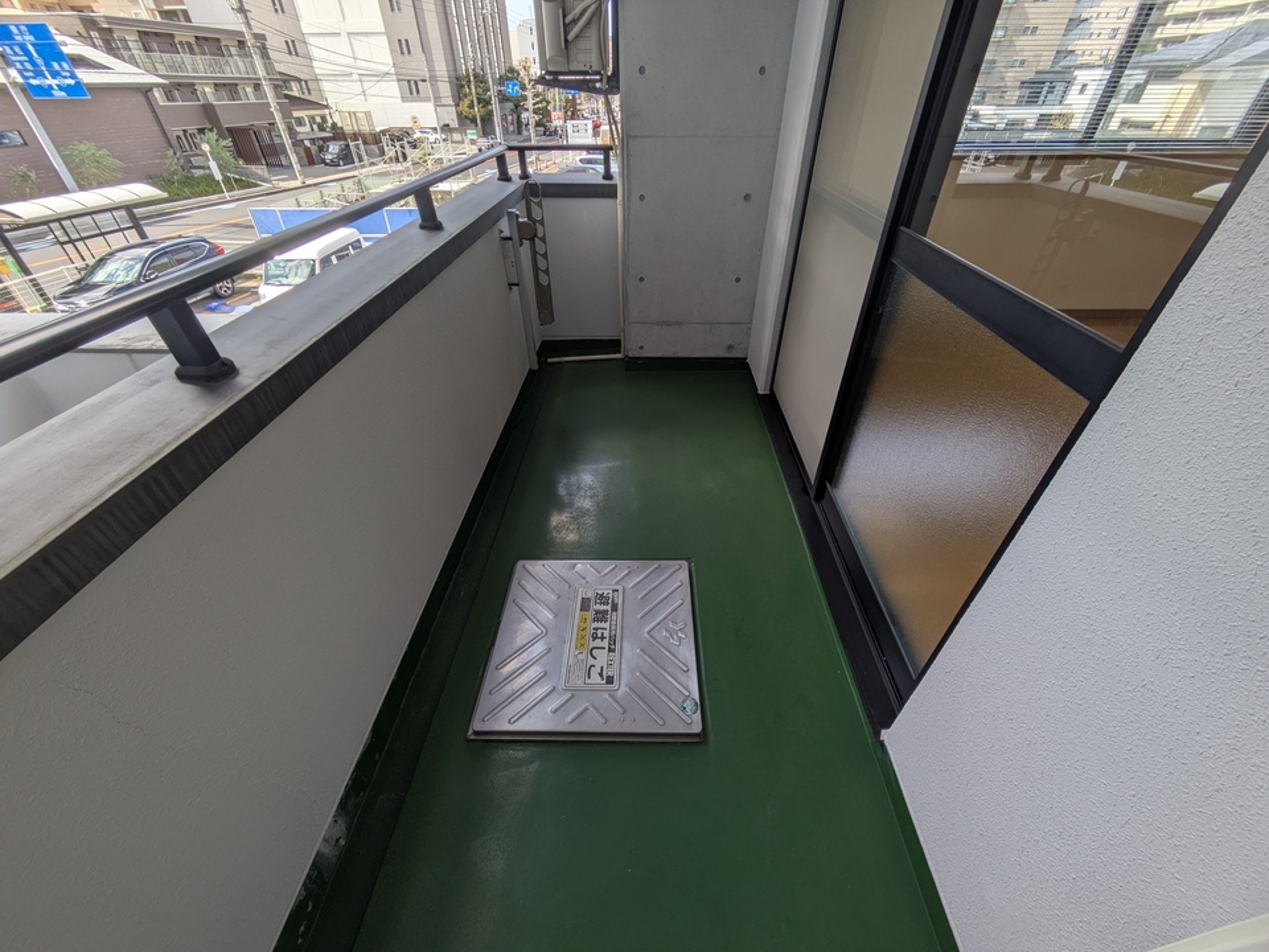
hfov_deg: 102.1
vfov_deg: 85.7
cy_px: 476
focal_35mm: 14
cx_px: 634
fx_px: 513
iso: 33
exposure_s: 1/349
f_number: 2.2
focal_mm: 1.83
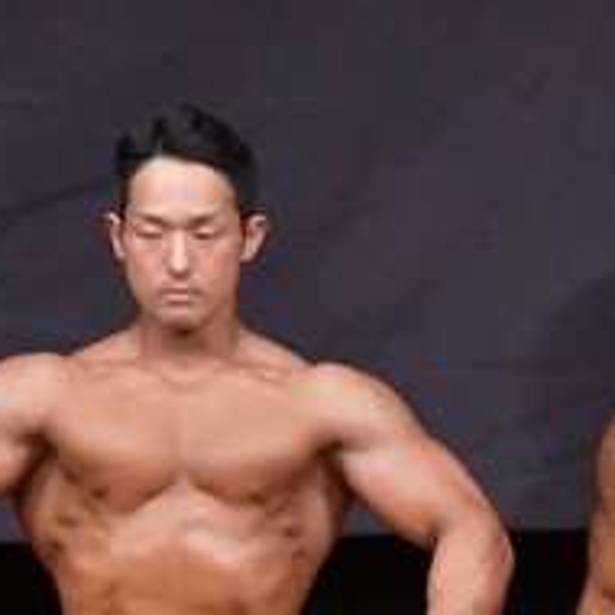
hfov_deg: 1.9
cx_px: 1131
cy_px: 725
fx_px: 18834
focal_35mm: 937
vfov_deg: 1.9
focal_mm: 180
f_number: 5.6
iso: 5000
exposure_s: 1/400
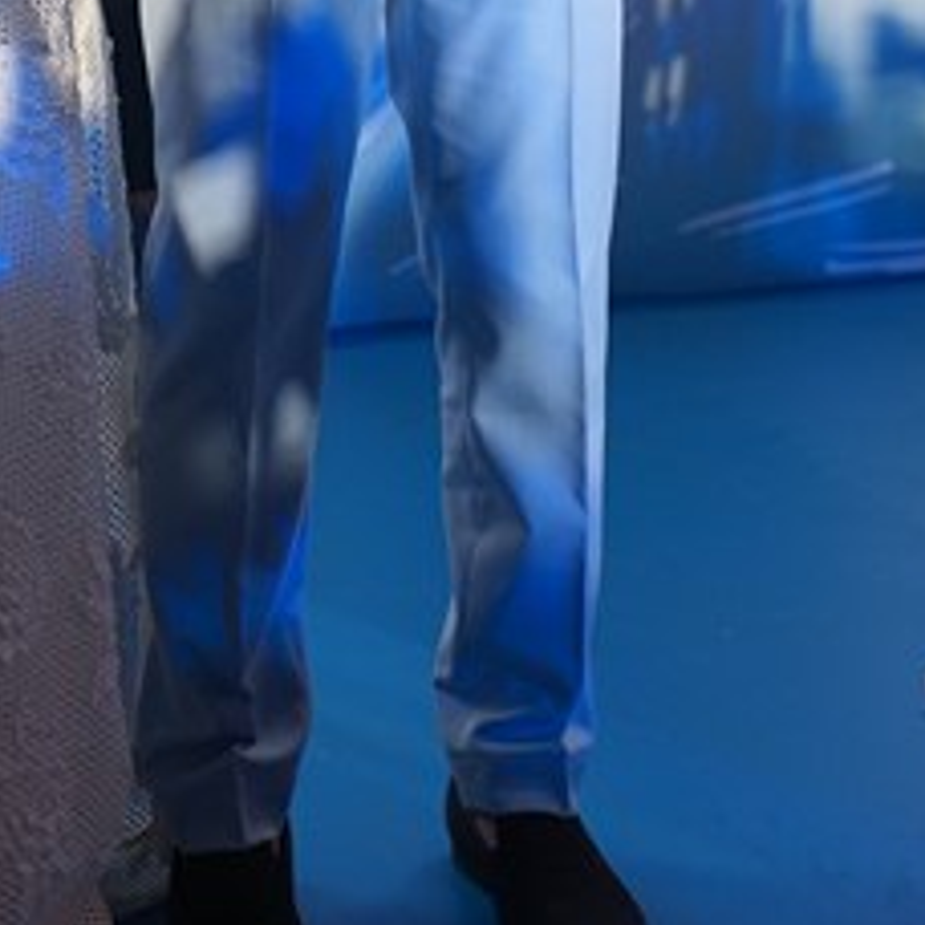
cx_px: 37
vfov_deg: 16.1
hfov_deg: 17.4
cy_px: -495
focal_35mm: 98
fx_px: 2963
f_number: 3.2
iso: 800
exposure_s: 1/100
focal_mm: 35
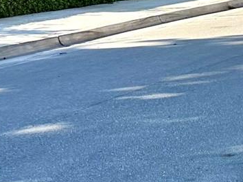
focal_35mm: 139
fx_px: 975
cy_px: 1
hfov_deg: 11.1
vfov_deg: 10.6
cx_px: 638
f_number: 1.78
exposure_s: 1/2732
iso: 80
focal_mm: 6.86
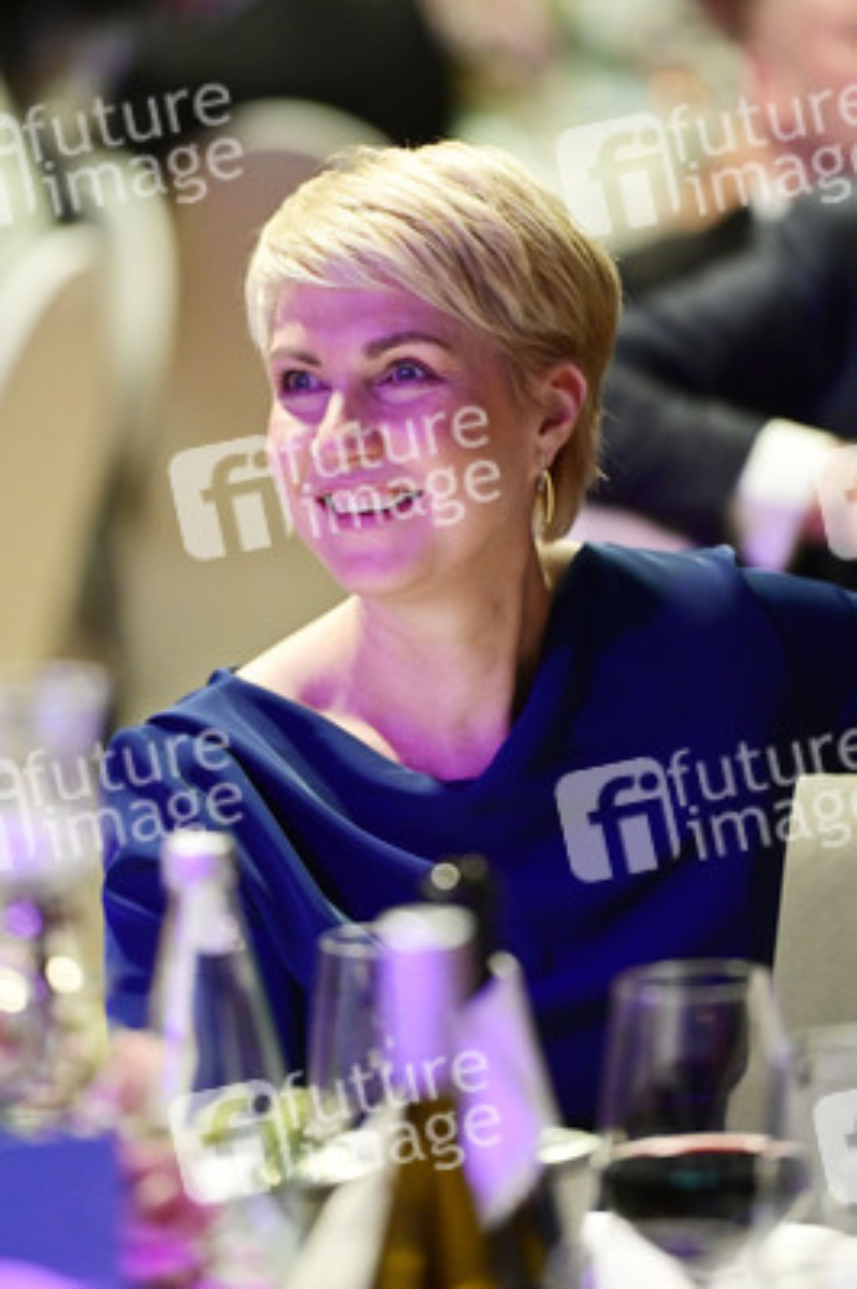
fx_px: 7154
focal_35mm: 200
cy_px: 644
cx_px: 428
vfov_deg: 10.3
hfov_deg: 6.9
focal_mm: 200
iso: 5000
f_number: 2.8
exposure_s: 1/200
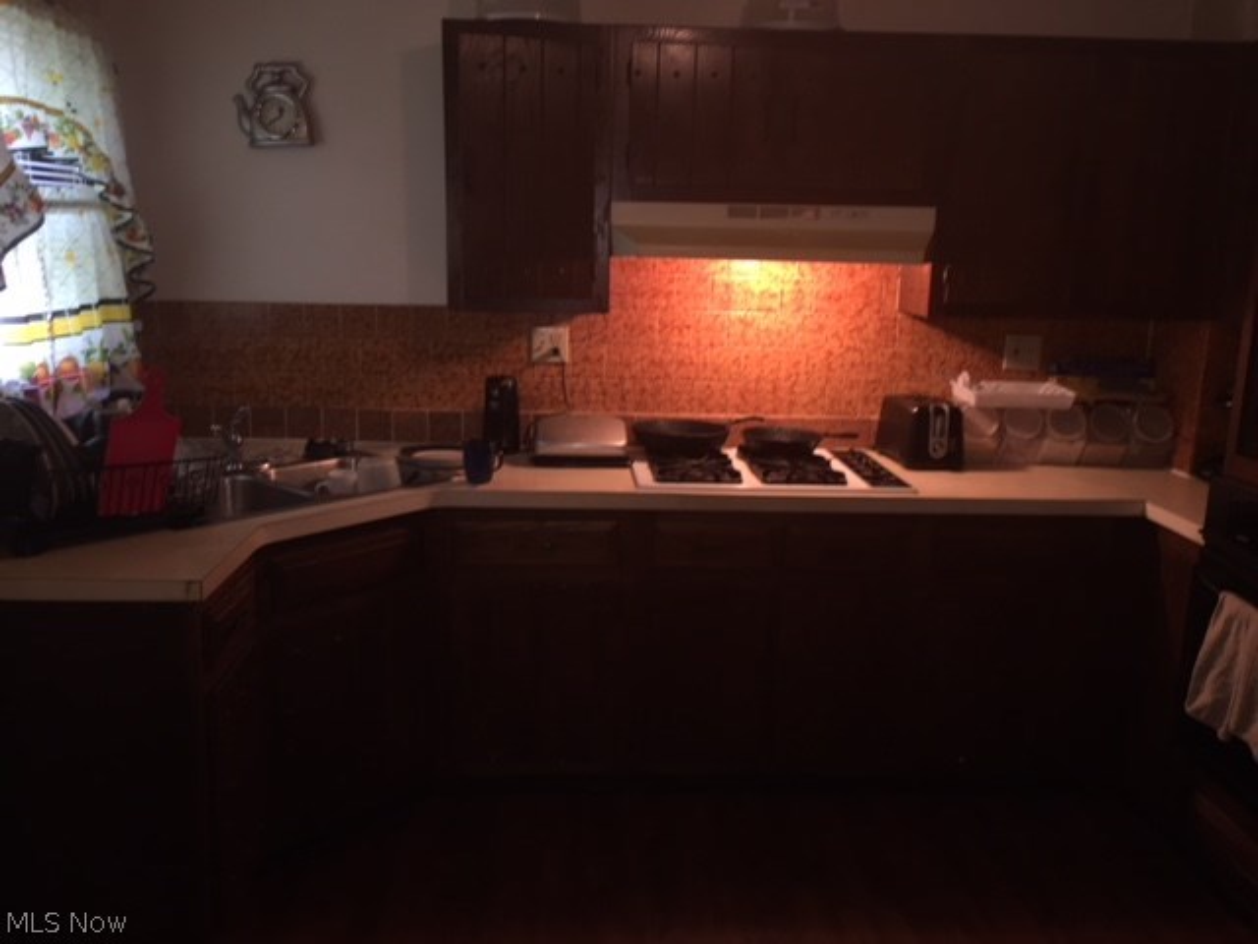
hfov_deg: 61.7
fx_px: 1054
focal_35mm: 29
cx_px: 629
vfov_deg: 48.2
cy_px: 472
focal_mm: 4.15
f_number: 2.2
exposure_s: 1/24
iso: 40
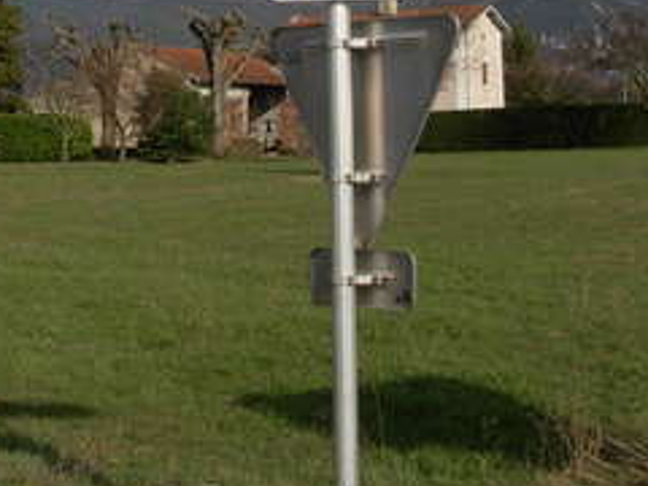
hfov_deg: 20.3
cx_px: 84
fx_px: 1778
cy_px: -57
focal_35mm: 95
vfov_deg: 15.1
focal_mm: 6.3
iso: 79
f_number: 4.9
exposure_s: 1/861
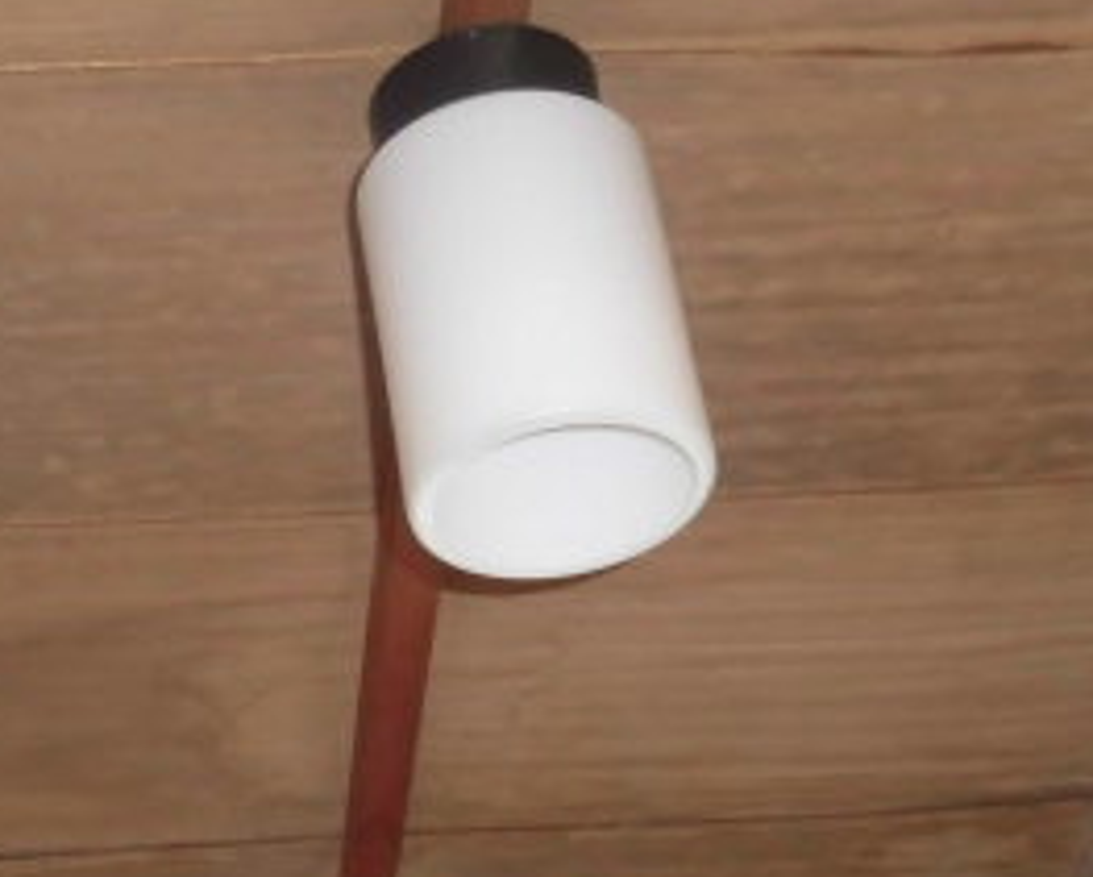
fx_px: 3303
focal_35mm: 102
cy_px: 507
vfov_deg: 15.1
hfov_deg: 18.7
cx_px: 370
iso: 250
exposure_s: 1/15
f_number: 3.8
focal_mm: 7.72
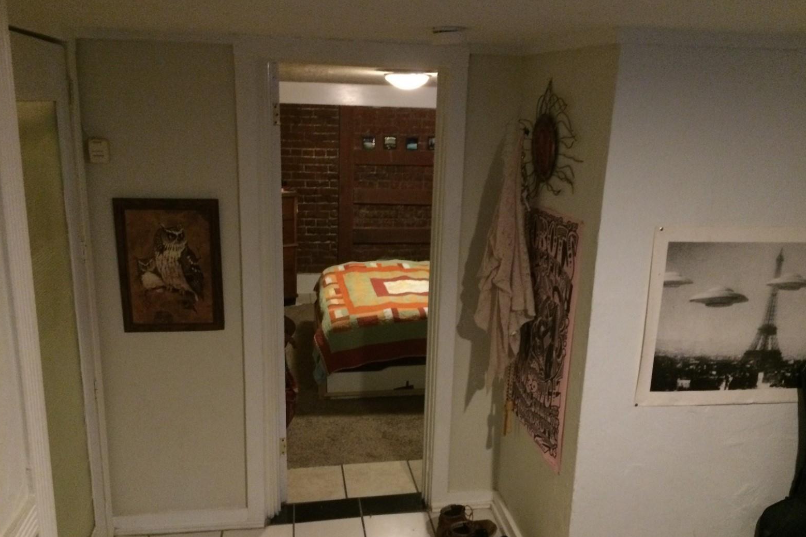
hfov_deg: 60.3
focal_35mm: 31
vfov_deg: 42.3
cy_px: 301
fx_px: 694
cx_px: 408
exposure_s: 1/15
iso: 500
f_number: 2.2
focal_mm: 4.15
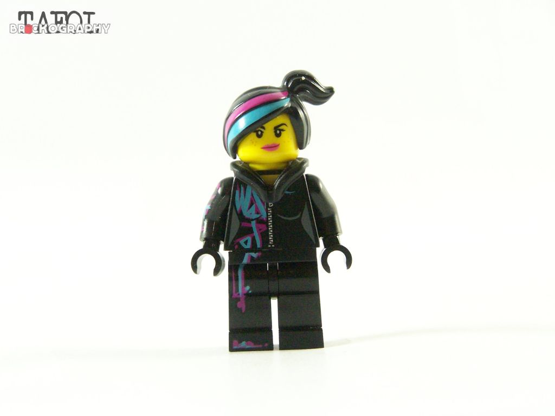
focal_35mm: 105
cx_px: 278
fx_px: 1683
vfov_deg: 14.1
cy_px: 208
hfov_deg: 18.7
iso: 400
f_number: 3.6
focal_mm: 17.5
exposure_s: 1/60
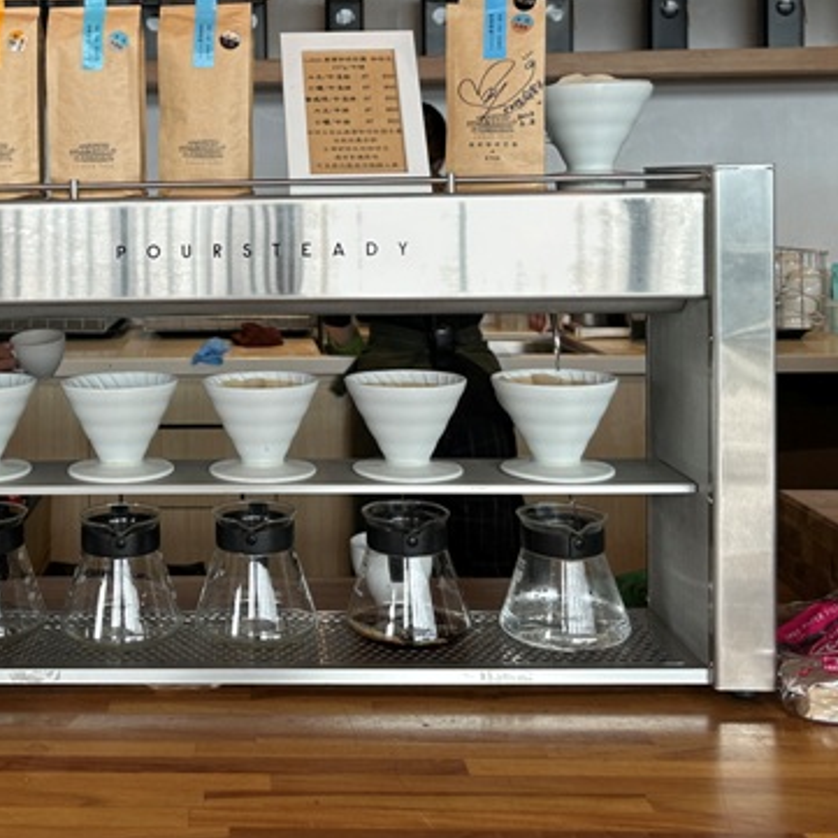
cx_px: 176
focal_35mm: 47
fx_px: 1287
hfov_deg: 35.0
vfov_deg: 34.9
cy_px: 169
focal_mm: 6.86
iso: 80
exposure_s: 1/357
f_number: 1.78
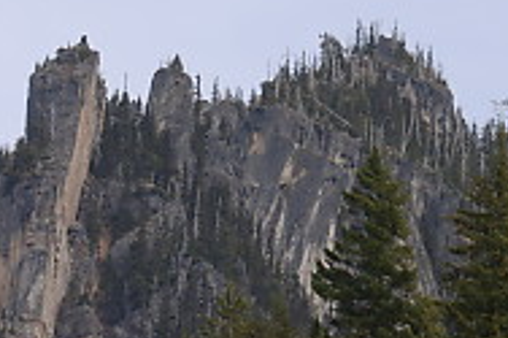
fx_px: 8093
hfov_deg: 3.6
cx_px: 489
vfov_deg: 2.4
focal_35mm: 574
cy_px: 66
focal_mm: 120
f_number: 8
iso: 100
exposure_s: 1/100
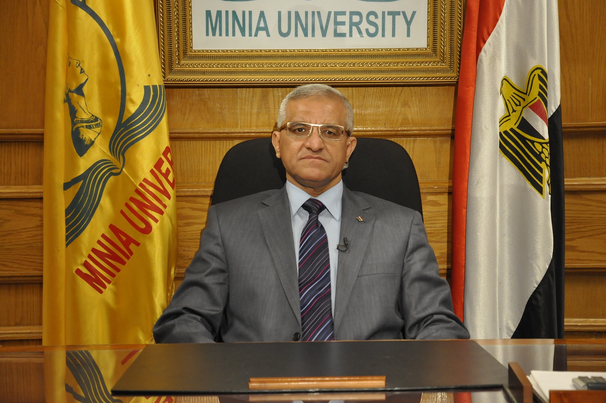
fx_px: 2144
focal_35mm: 128
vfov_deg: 10.7
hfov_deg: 16.1
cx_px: 303
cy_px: 202
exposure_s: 1/25
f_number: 5.6
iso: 1600
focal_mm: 85
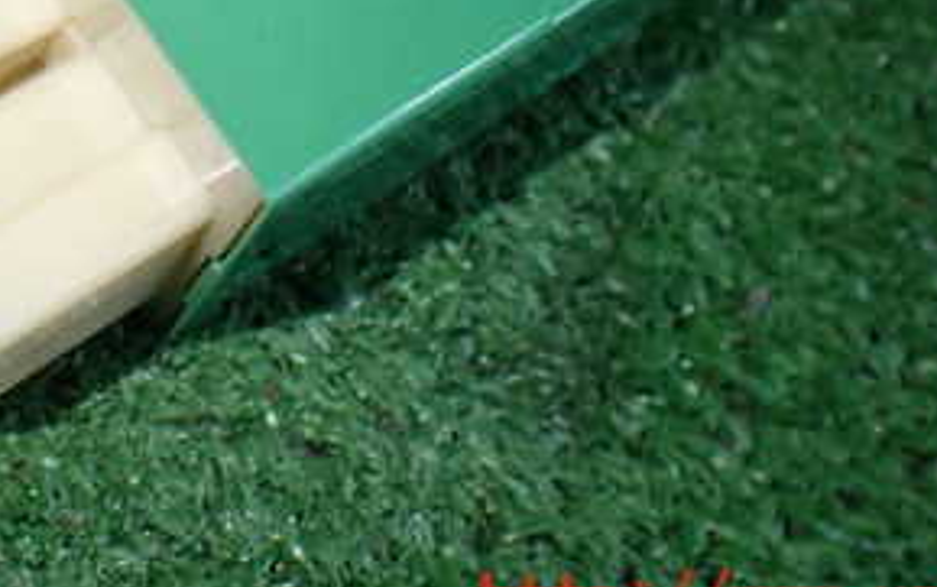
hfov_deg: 30.6
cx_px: 240
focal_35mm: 66
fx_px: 1686
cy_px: -84
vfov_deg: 18.8
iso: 400
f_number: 2.3
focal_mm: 5.4
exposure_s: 1/125
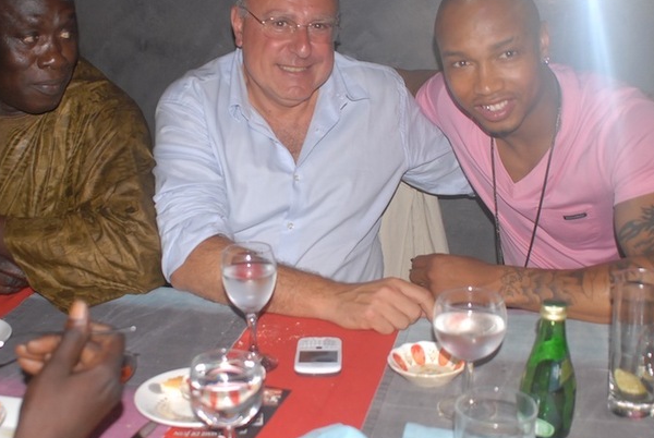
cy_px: 196
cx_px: 302
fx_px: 891
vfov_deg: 27.6
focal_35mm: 49
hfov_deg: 40.3
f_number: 4
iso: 400
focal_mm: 28
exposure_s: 1/60
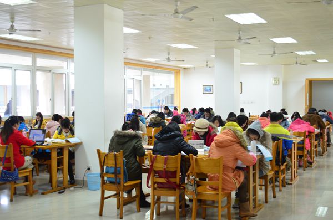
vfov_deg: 27.9
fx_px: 443
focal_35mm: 48
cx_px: 166
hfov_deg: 41.2
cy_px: 110
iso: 1600
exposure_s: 1/50
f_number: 4.2
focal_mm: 32
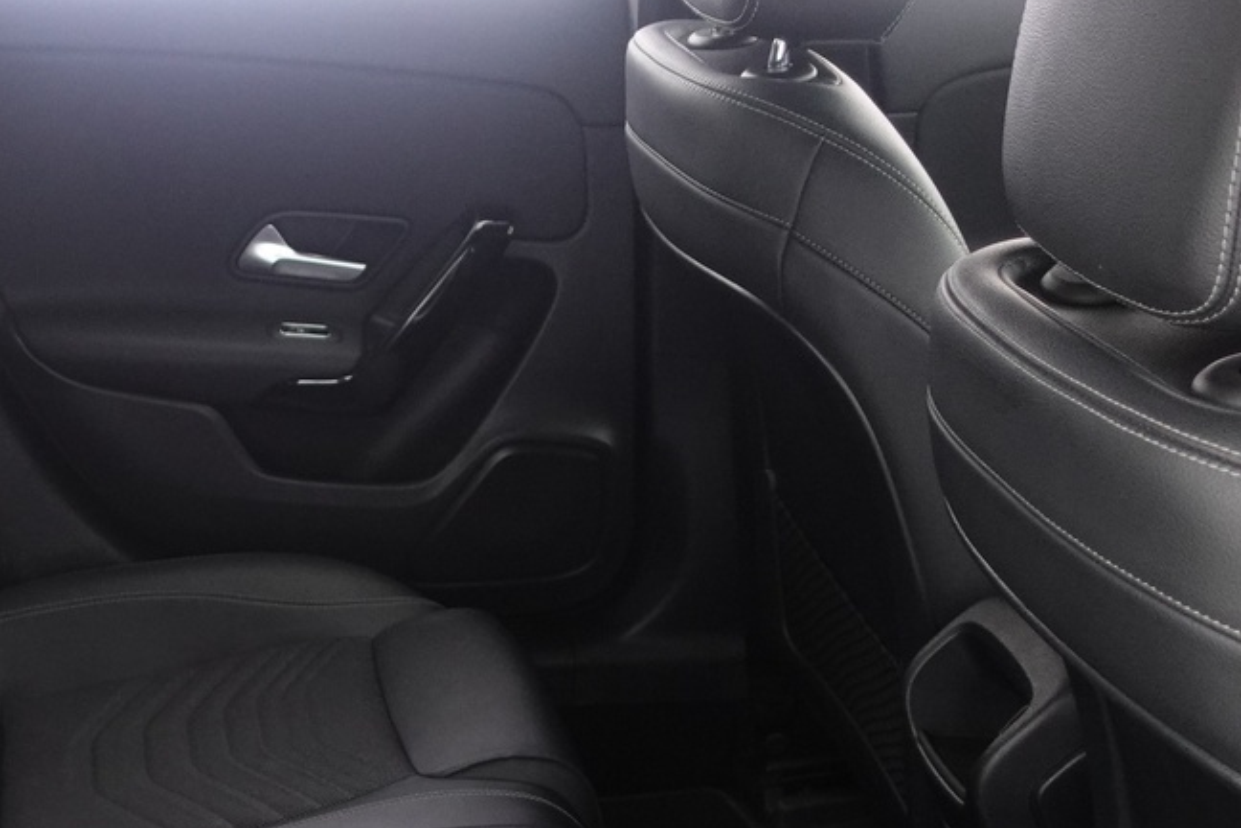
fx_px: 2068
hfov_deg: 32.0
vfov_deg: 21.6
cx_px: 157
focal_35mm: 60
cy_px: 874
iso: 800
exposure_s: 1/20
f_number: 1.8
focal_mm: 9.4
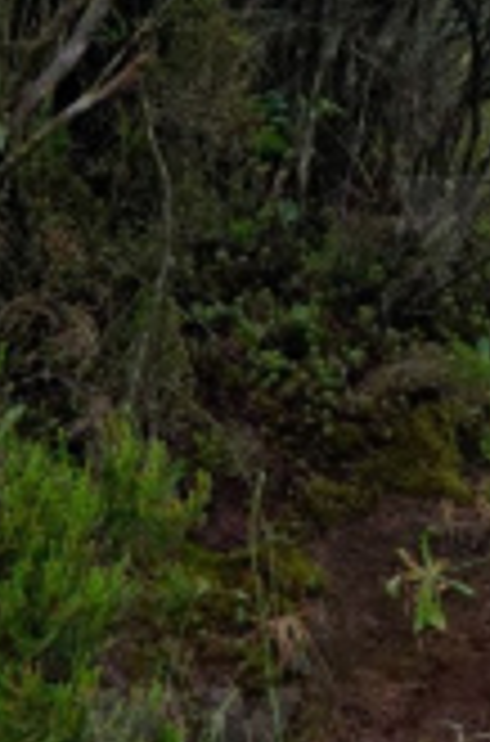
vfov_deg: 15.7
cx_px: 807
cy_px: 333
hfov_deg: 10.0
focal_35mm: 131
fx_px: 2691
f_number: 8
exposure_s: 1/500
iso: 1000
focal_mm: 24
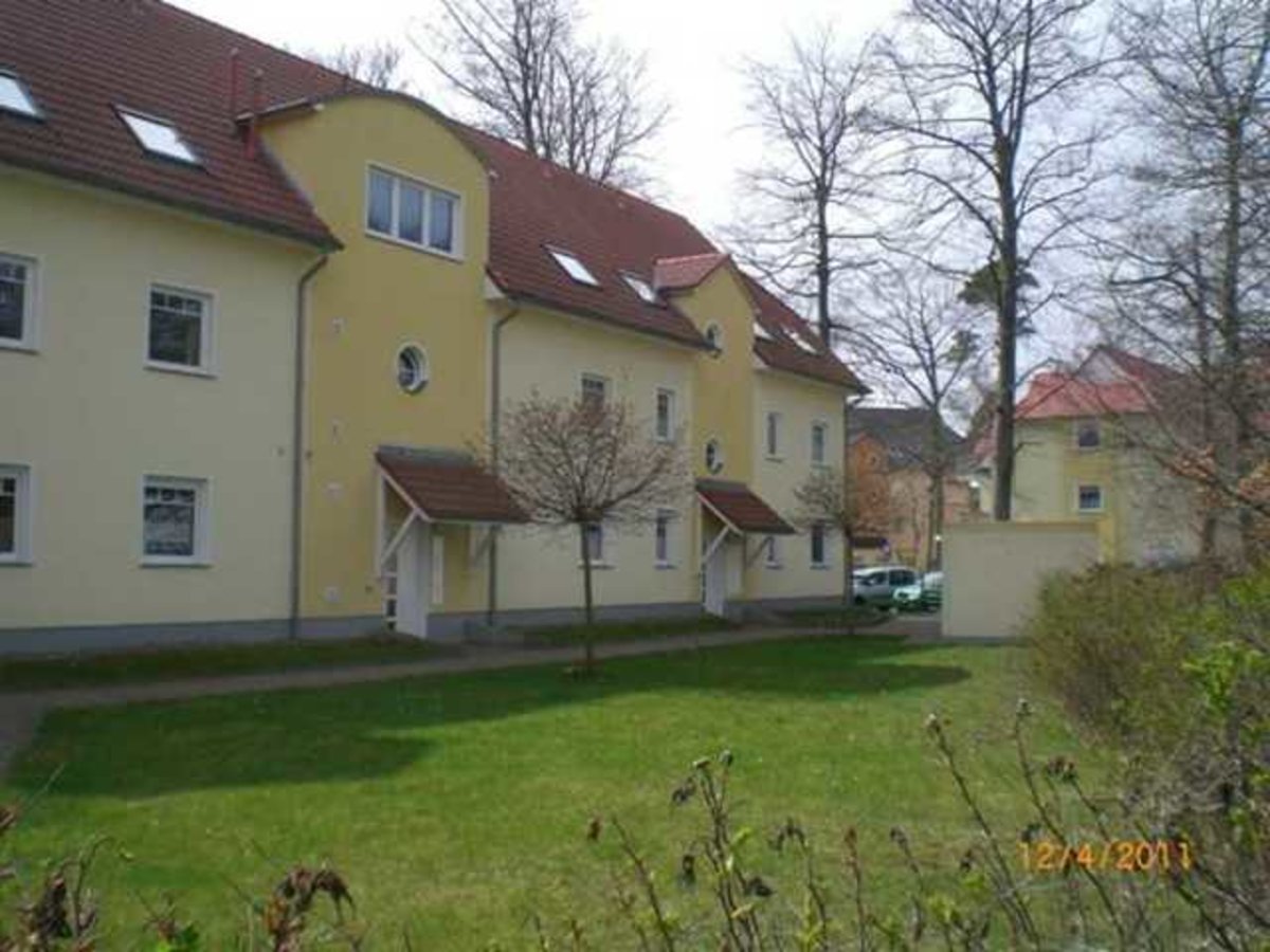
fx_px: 1394
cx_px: 635
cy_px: 476
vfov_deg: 37.7
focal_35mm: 38
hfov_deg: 49.0
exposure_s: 1/400
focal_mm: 6.3
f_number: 4.4
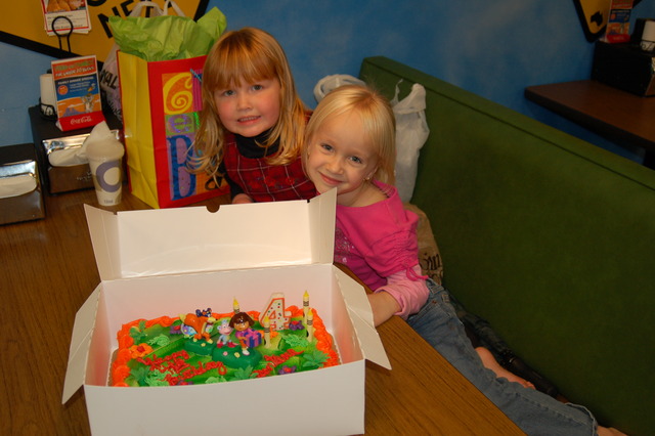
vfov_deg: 31.9
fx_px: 764
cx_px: 328
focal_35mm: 42
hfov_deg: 46.4
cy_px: 218
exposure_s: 1/60
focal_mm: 28
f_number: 3.3
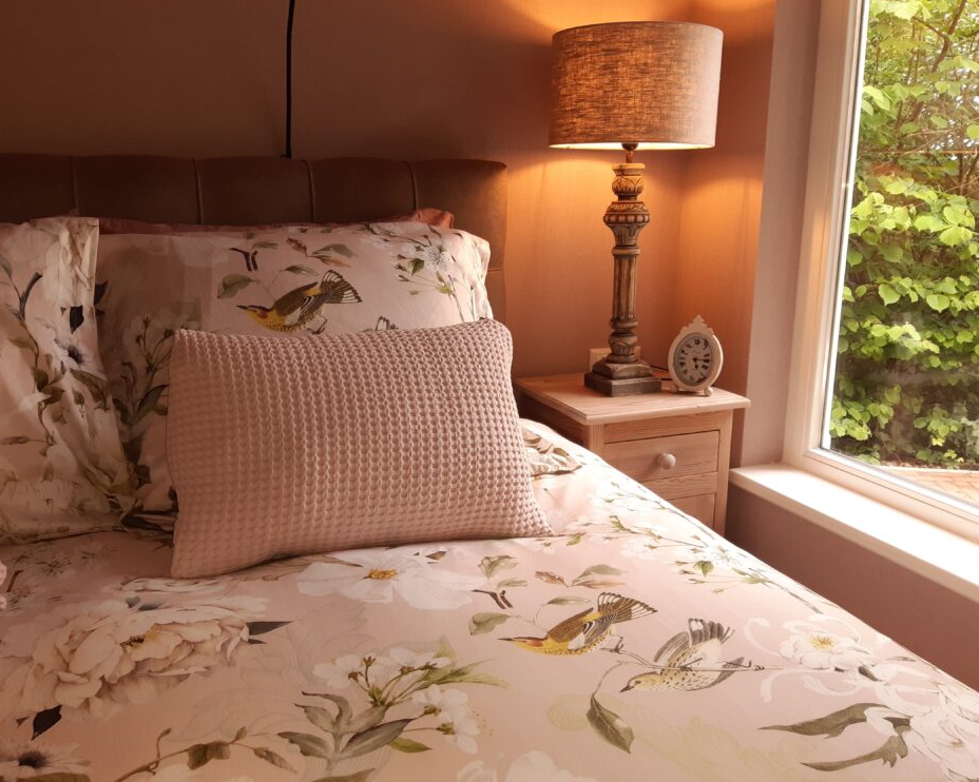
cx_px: 458
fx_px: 811
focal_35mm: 28
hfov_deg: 62.2
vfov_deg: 51.5
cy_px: 397
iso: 80
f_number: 1.7
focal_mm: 3.92
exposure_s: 1/60
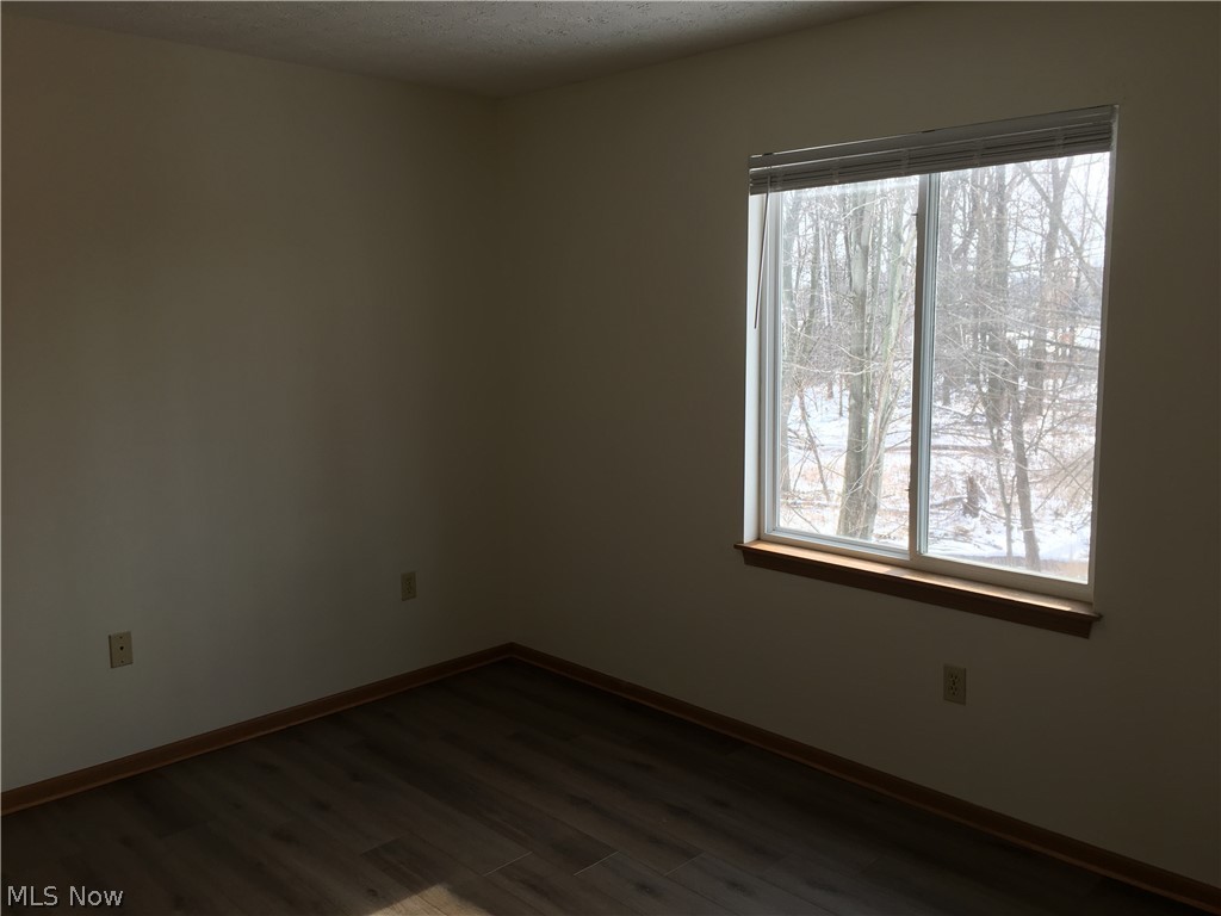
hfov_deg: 61.7
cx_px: 610
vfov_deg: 48.2
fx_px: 1023
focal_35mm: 29
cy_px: 458
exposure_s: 1/108
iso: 25
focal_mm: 4.15
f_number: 2.2
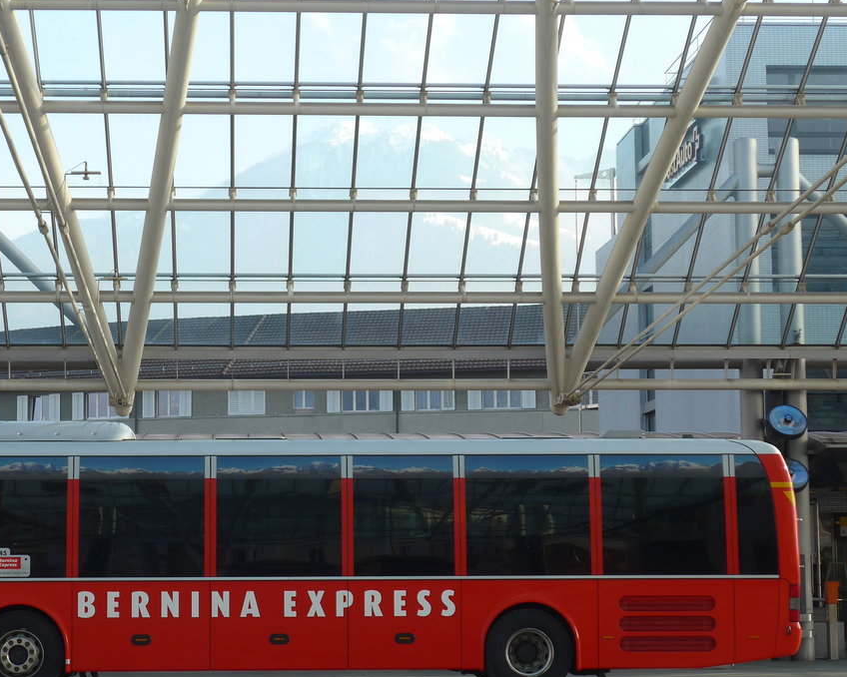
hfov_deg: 25.0
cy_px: 396
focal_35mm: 76
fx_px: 1905
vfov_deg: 20.1
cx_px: 304
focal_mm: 11.3
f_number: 3.4
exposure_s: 1/250
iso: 80
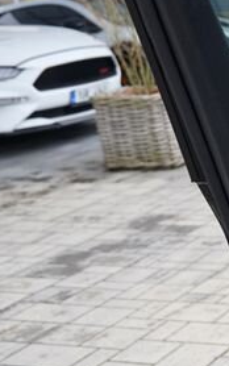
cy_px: 243
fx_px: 898
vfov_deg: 22.9
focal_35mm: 90
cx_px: 505
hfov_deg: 12.3
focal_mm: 24
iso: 100
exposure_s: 1/50
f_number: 3.5
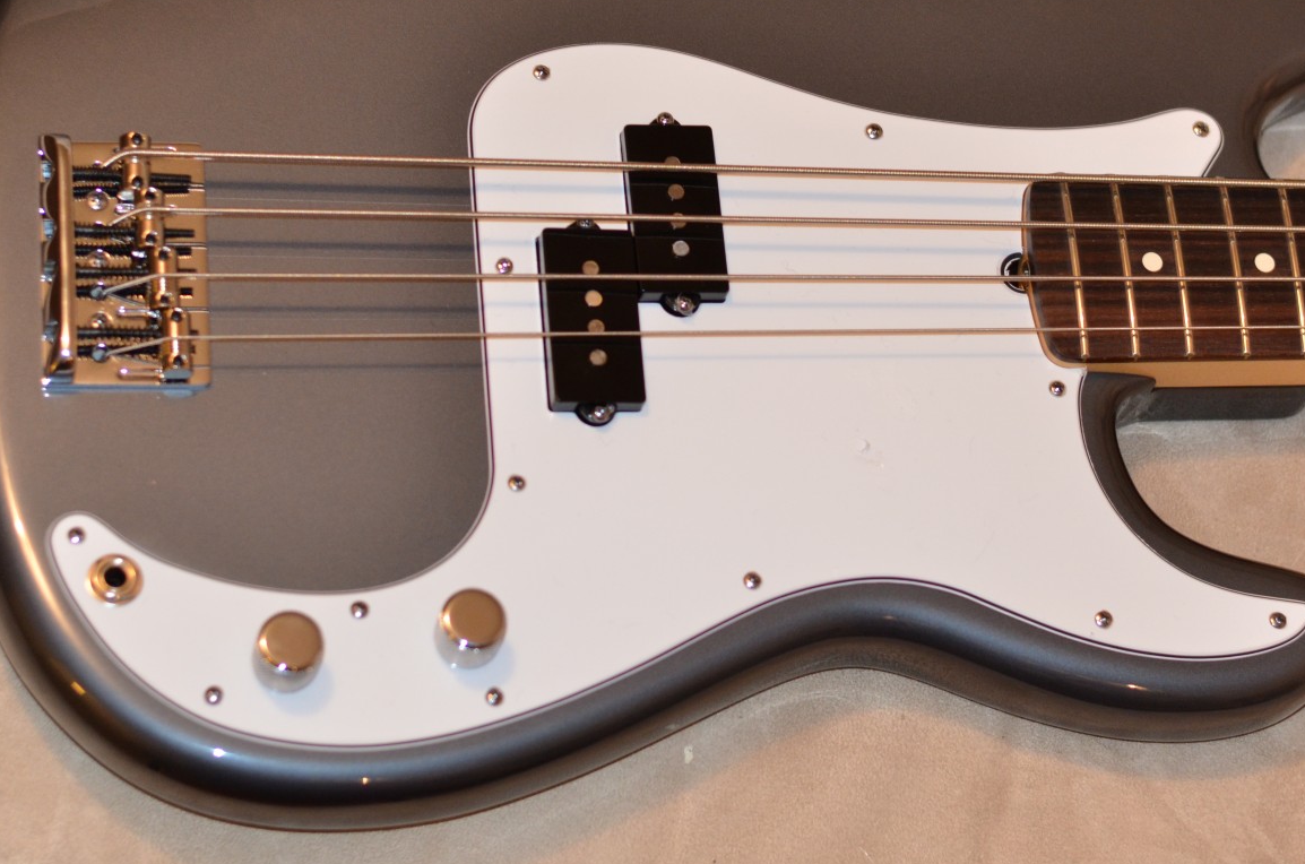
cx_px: 757
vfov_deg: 12.8
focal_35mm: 106
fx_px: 3834
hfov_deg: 19.3
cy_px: 305
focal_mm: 50
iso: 800
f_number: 2.8
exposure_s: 1/60
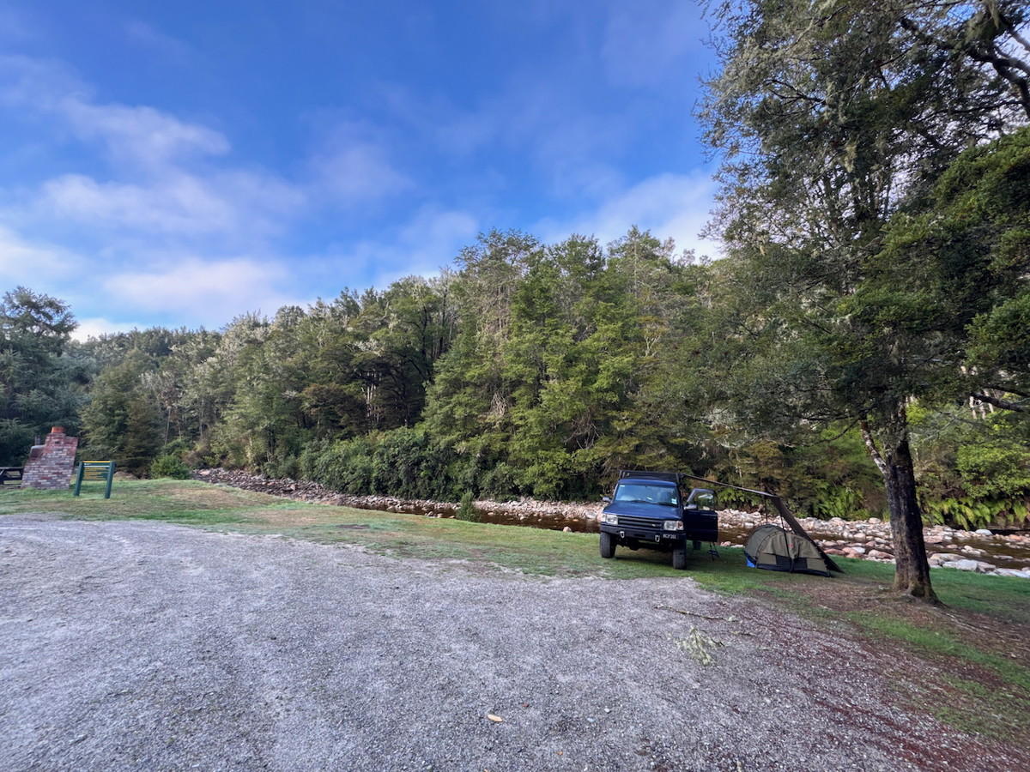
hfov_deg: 102.1
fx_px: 417
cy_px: 386
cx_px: 515
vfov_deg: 85.7
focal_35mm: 14
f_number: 2.2
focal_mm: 2.22
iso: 50
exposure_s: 1/99
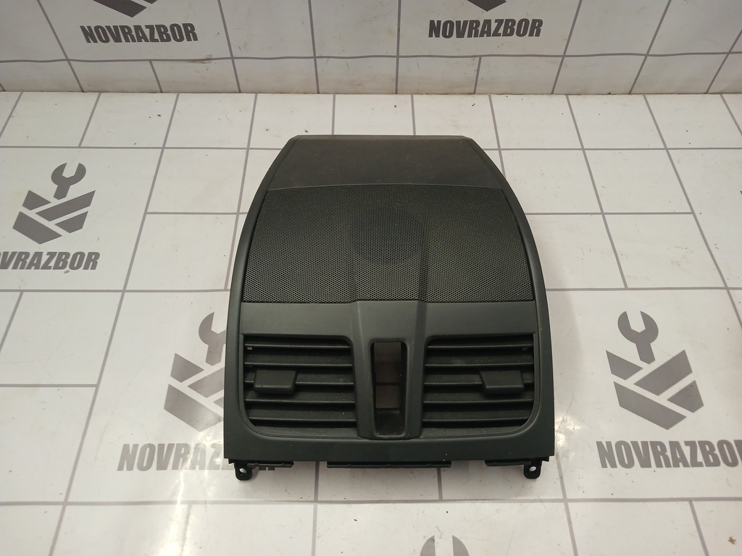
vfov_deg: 51.4
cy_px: 278
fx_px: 579
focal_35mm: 27
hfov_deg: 65.3
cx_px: 371
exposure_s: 1/50
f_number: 1.8
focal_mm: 4
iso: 125
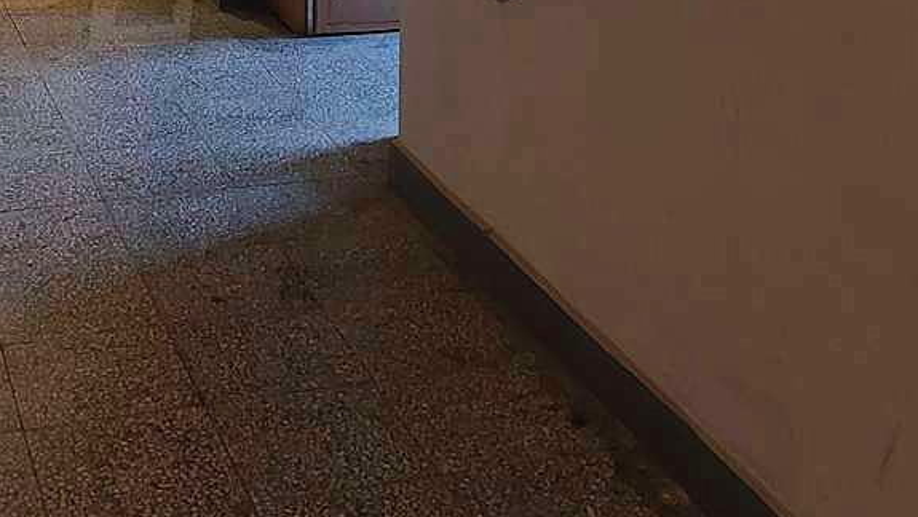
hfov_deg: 29.3
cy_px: -181
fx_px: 1729
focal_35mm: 71
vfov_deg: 16.0
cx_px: 225
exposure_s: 1/33
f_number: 1.8
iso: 400
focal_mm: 5.23
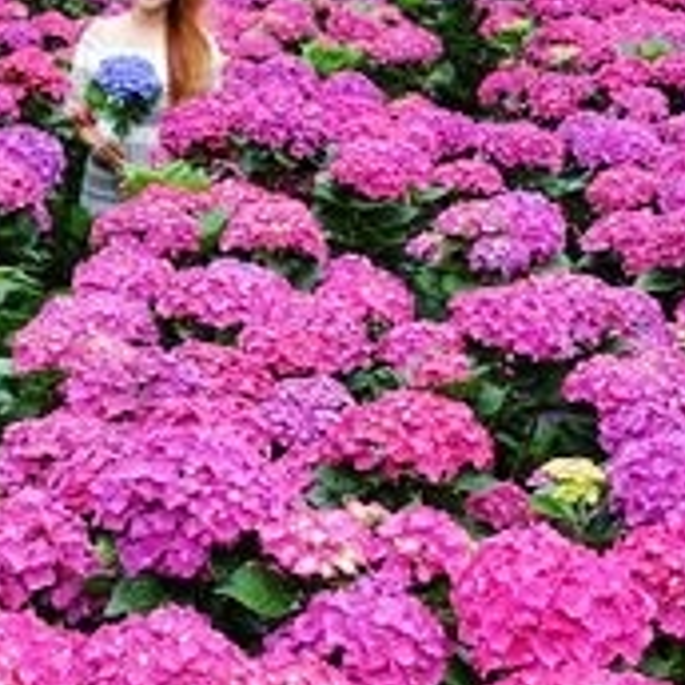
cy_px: 380
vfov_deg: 22.5
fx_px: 1724
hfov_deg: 22.3
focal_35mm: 77
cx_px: 167
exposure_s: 1/250
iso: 125
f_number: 2.8
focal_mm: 8.8
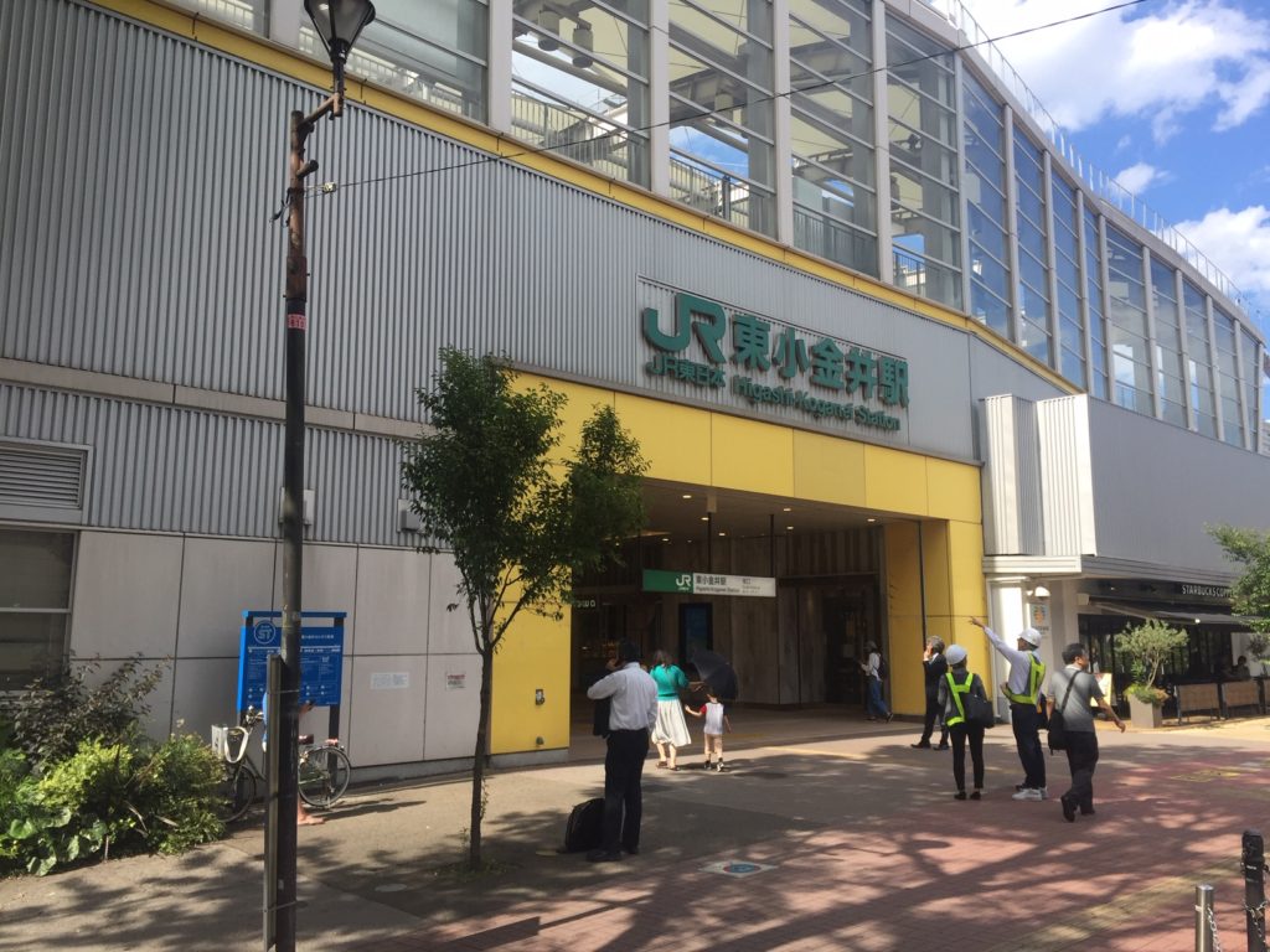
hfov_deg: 61.7
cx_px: 635
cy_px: 476
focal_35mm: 29
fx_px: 1064
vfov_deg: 48.2
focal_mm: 4.15
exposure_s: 1/989
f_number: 2.2
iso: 32
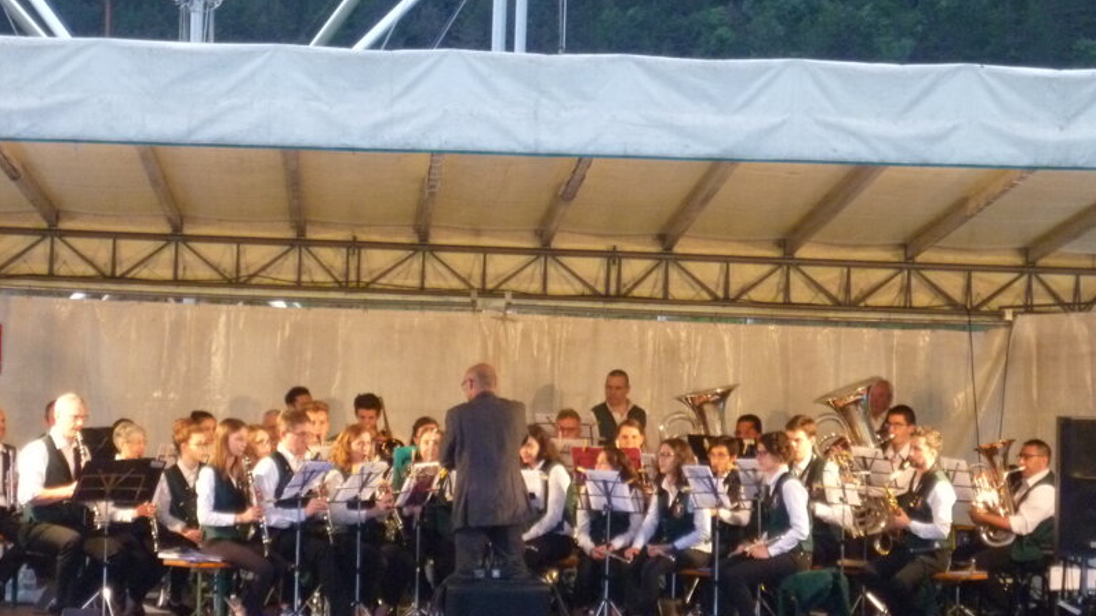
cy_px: 338
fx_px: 3661
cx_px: 547
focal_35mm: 126
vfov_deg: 9.6
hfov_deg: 17.0
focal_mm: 20.5
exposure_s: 1/30
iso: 800
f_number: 6.1
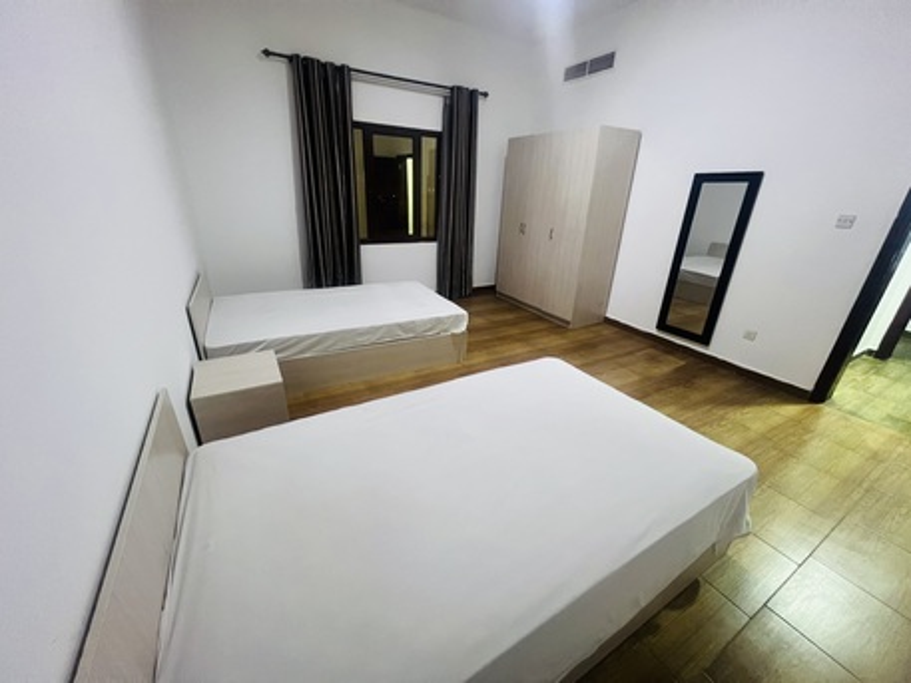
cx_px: 456
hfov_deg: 106.2
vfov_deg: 89.9
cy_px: 342
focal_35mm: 13
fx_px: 342
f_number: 1.8
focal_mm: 1.57
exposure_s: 1/50
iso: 640
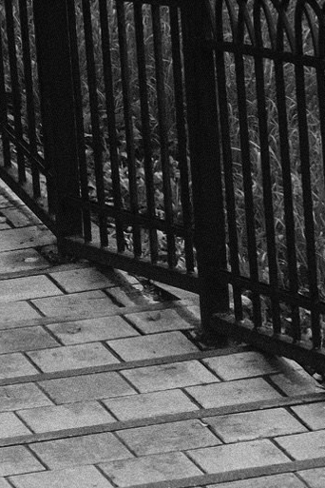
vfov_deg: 5.2
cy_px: -205
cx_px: 681
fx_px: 5376
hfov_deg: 3.4
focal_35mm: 397
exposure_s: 1/80
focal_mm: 35
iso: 320
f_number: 5.6
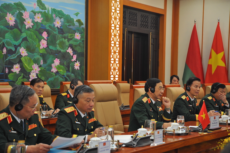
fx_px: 511
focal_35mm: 80
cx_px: 115
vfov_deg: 17.0
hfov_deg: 25.4
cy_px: 76
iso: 1000
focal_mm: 80
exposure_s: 1/100
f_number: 5.6
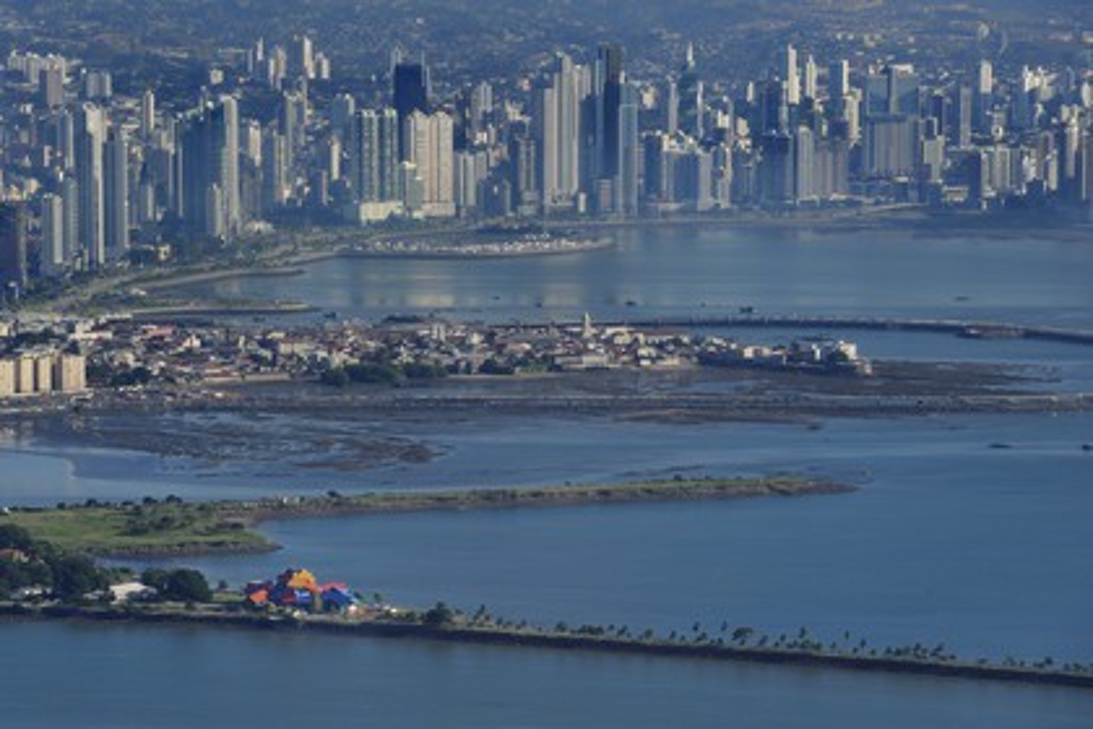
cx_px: 546
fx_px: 6072
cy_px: 364
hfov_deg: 10.3
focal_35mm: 200
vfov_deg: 6.9
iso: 200
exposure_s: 1/500
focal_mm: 200
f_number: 10
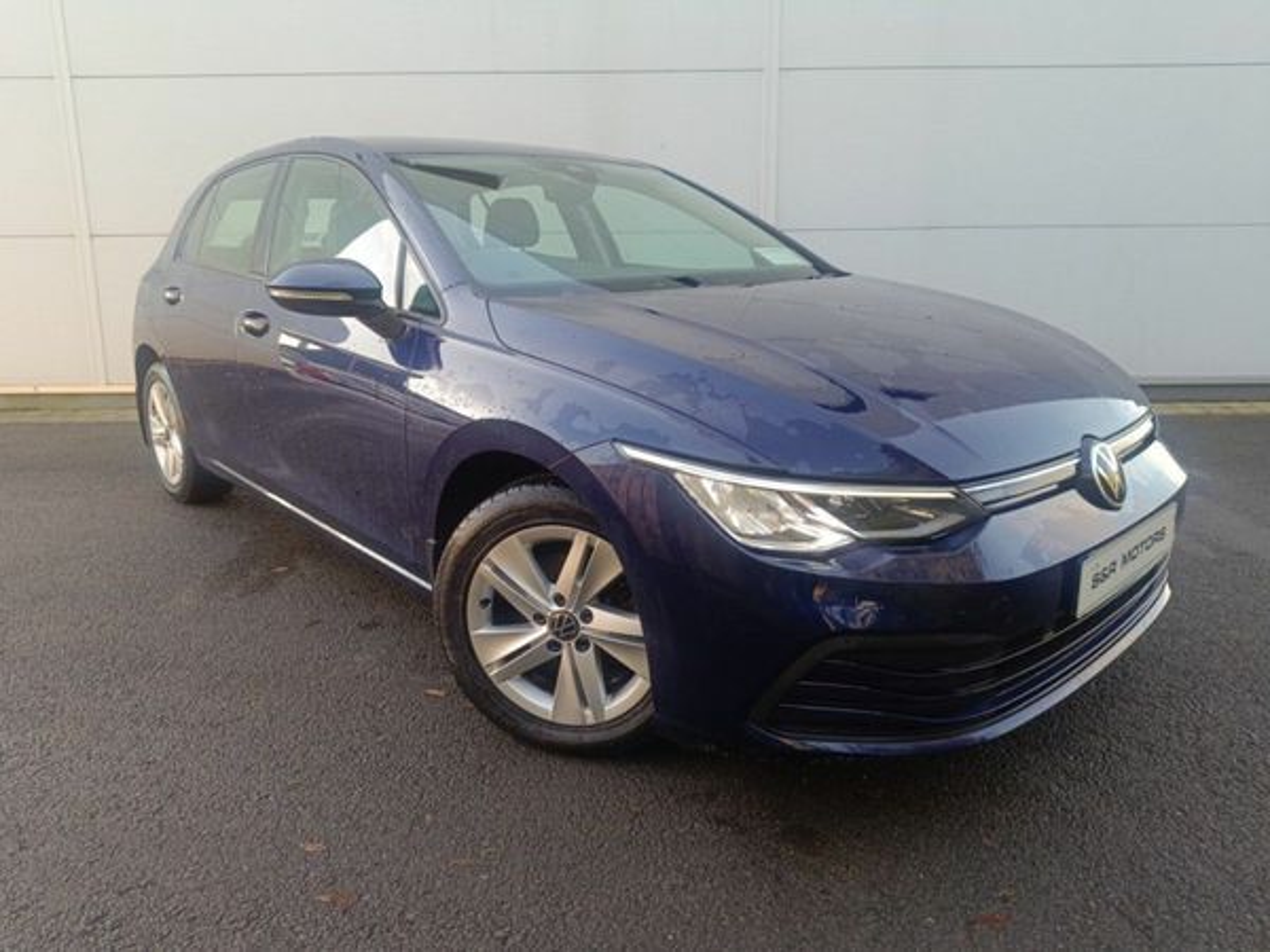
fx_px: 881
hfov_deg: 71.6
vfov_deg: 56.8
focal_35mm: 24
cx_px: 635
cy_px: 476
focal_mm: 5.59
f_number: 1.88
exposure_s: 1/101
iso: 113
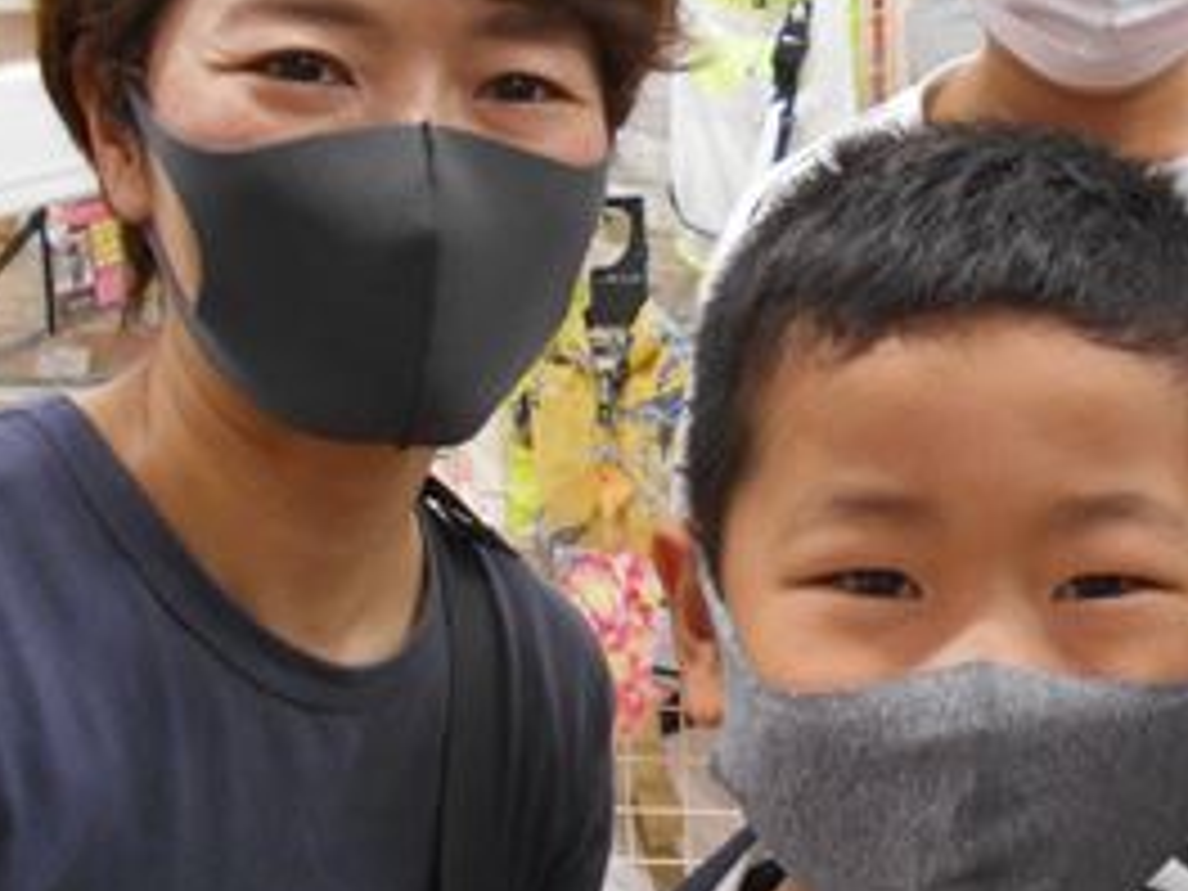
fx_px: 2025
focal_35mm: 59
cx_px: 1174
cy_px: 342
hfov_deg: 30.5
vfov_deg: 24.8
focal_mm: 4.6
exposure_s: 1/30
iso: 280
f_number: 3.2
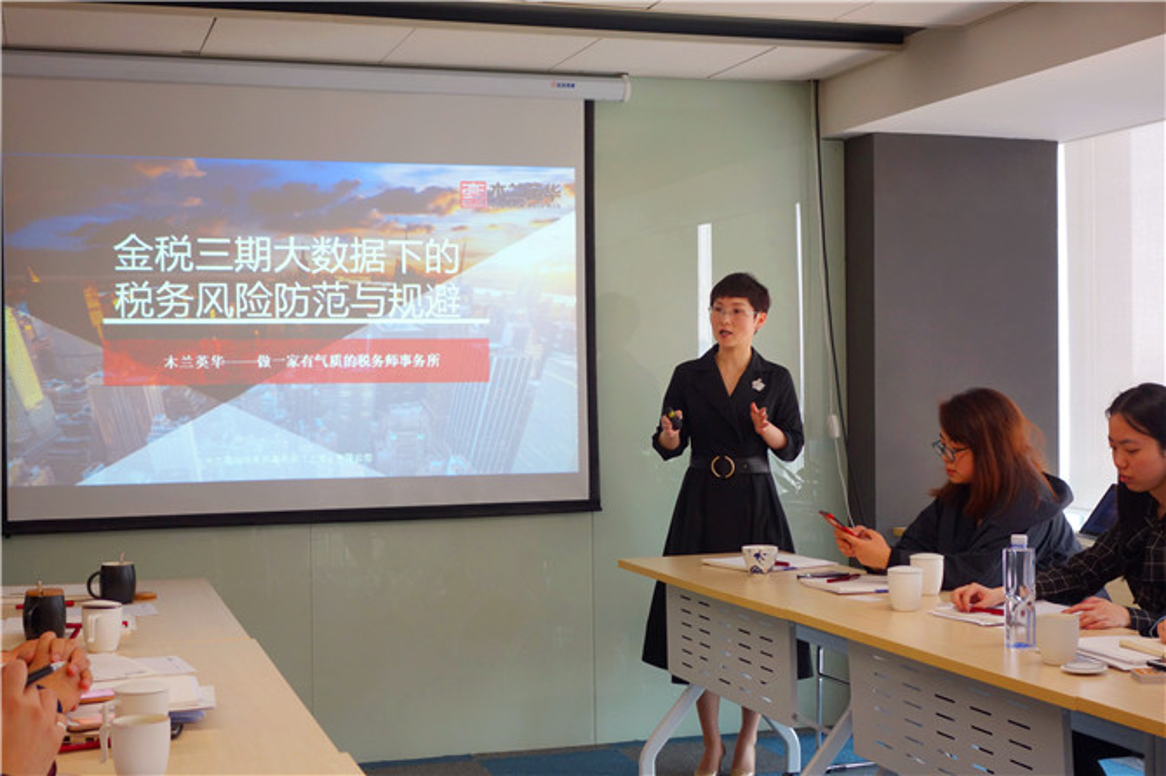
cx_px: 583
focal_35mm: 54
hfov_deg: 36.9
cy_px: 388
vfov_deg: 25.0
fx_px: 1748
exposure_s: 1/60
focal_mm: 19.98
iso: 400
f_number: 3.5
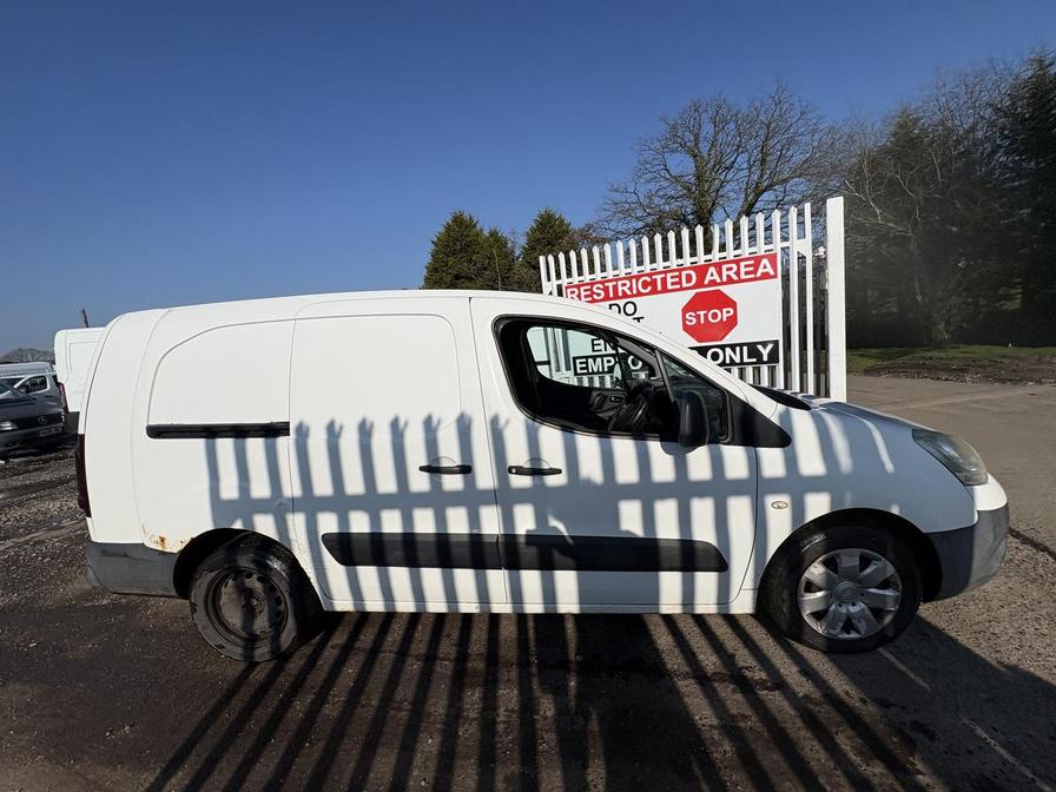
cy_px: 396
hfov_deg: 102.1
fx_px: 427
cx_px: 528
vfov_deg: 85.7
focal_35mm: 14
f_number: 2.2
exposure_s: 1/6135
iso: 50
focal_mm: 2.22
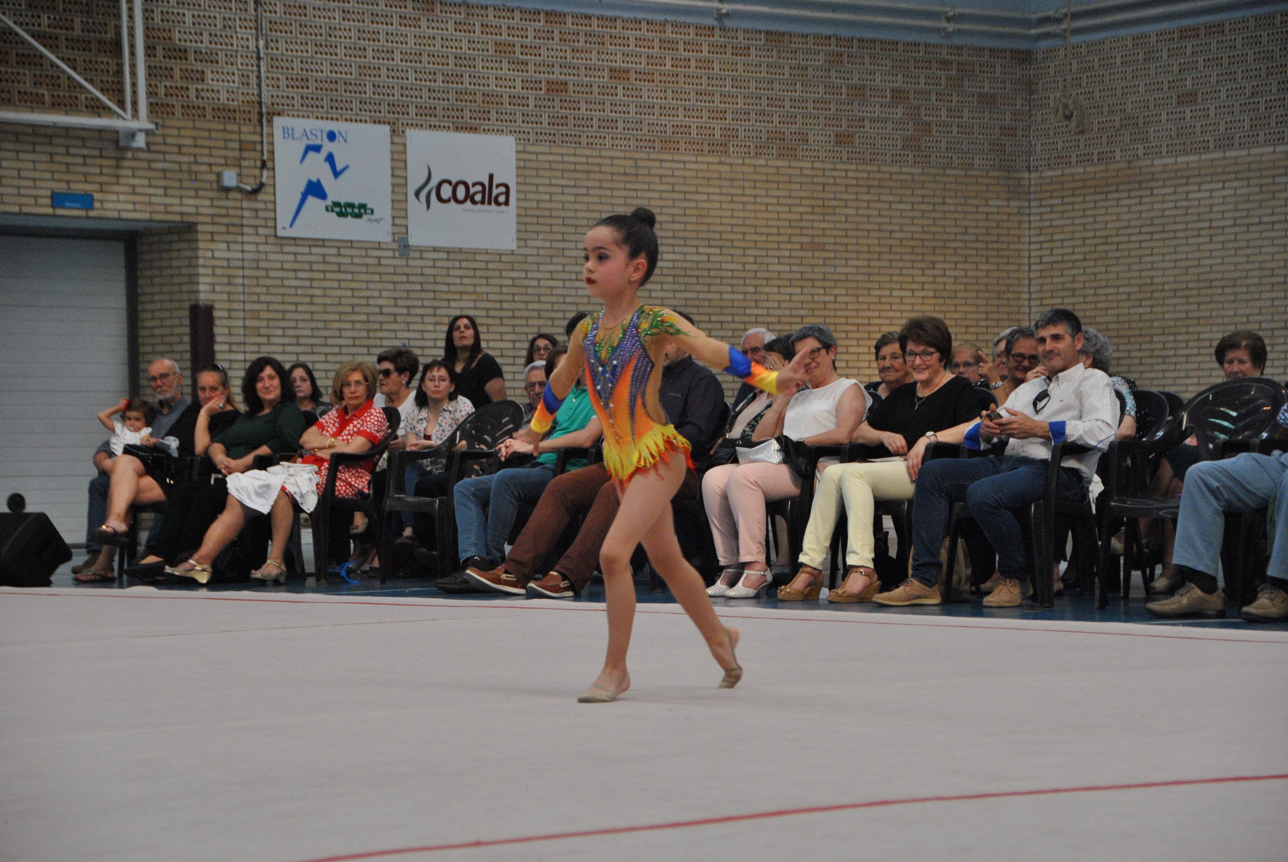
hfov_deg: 21.9
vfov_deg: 14.7
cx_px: 644
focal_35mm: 93
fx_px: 3331
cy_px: 431
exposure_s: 1/250
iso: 800
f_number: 5
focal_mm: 62
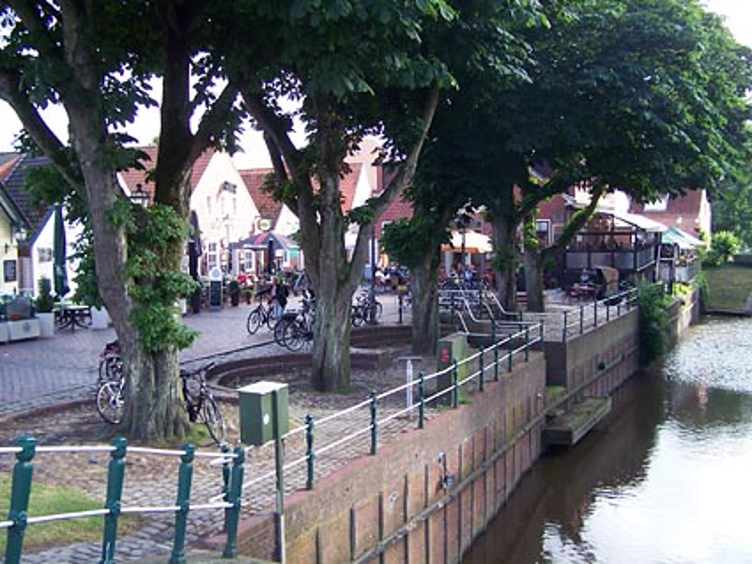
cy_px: 282
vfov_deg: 37.7
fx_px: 826
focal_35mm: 38
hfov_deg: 49.0
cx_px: 376
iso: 64
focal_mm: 6.3
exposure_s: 1/100
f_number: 2.8
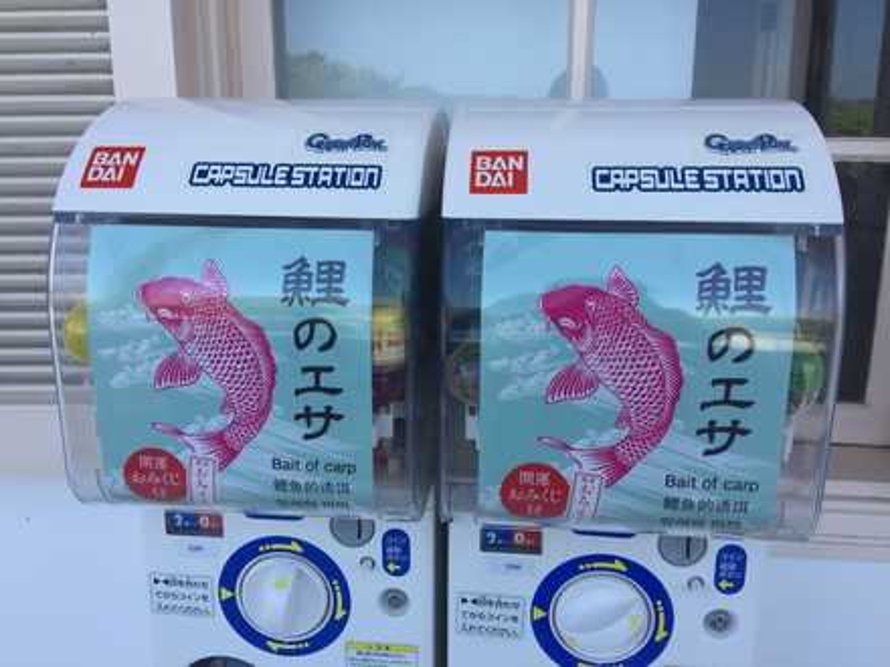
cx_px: 445
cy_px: 334
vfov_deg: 48.2
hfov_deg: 61.7
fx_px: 746
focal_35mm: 29
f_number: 2.2
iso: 32
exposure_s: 1/430
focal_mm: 4.15
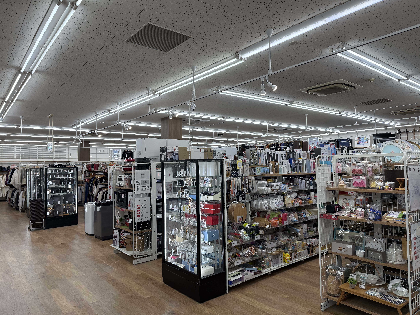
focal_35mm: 24
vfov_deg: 56.8
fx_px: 291
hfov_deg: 71.6
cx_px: 210
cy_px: 158
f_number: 1.78
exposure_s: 1/379
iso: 100
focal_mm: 6.76
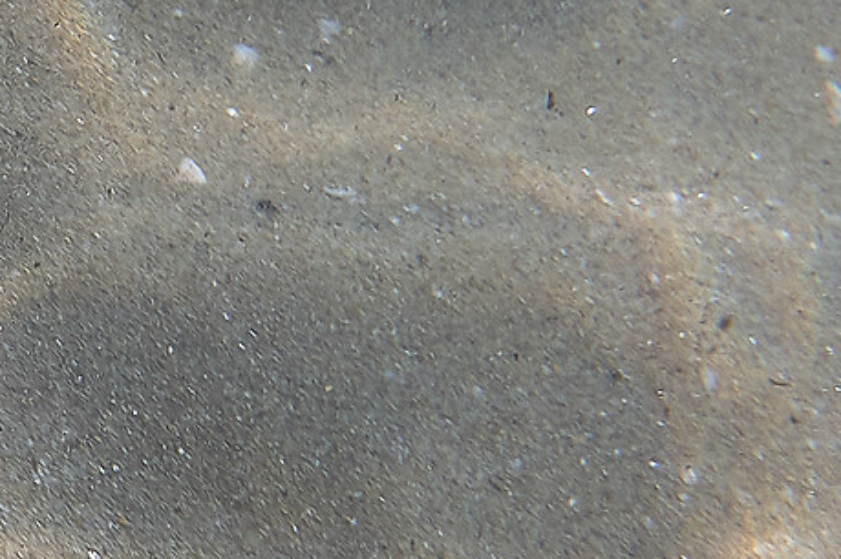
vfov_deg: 9.7
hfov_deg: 14.4
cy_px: 99
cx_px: 22
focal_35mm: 141
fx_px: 3291
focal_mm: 18
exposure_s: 1/160
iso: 100
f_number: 9
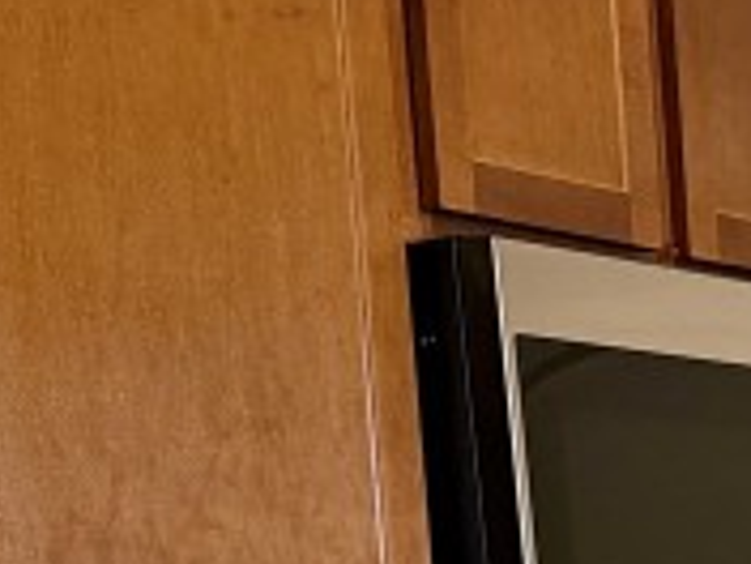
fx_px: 3037
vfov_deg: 10.0
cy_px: 1000
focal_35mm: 140
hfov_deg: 13.2
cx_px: 1199
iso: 250
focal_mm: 6.76
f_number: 1.78
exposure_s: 1/60
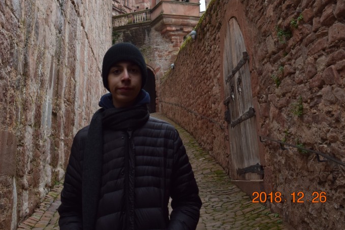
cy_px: -10
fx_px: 479
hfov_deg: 39.6
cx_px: 174
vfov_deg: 25.4
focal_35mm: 50
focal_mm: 22
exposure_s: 1/160
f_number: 6.3
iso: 400
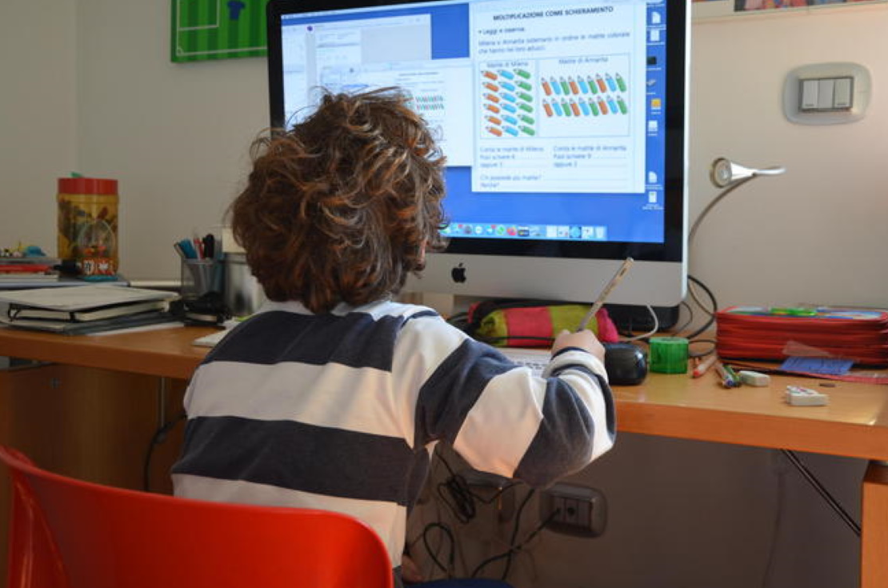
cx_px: 434
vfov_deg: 32.8
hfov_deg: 48.0
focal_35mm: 41
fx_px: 998
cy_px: 280
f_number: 4.5
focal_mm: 25
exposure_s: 1/80
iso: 400
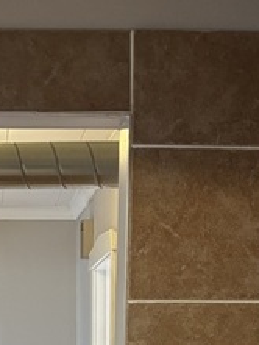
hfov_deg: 11.6
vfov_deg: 13.6
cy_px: 656
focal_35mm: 127
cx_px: 9
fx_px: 1266
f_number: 1.6
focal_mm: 5.96
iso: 125
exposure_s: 1/60
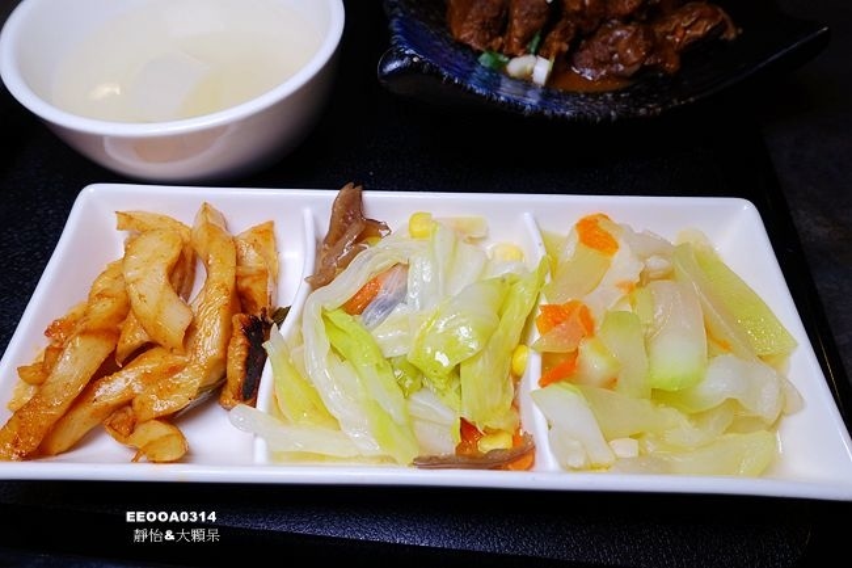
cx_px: 426
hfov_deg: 73.8
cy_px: 284
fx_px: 568
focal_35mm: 24
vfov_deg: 53.1
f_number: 4
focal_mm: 8.8
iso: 125
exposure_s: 1/80
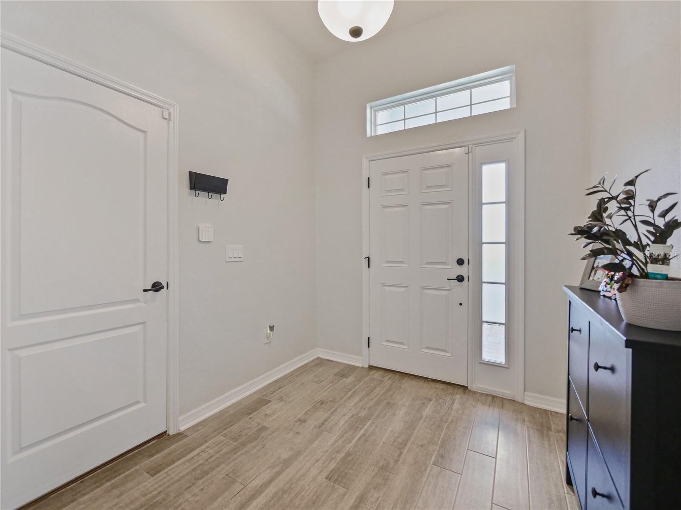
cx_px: 340
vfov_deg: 85.6
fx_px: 275
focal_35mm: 14
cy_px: 255
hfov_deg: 102.1
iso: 1250
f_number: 4
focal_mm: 7
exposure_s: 1/60
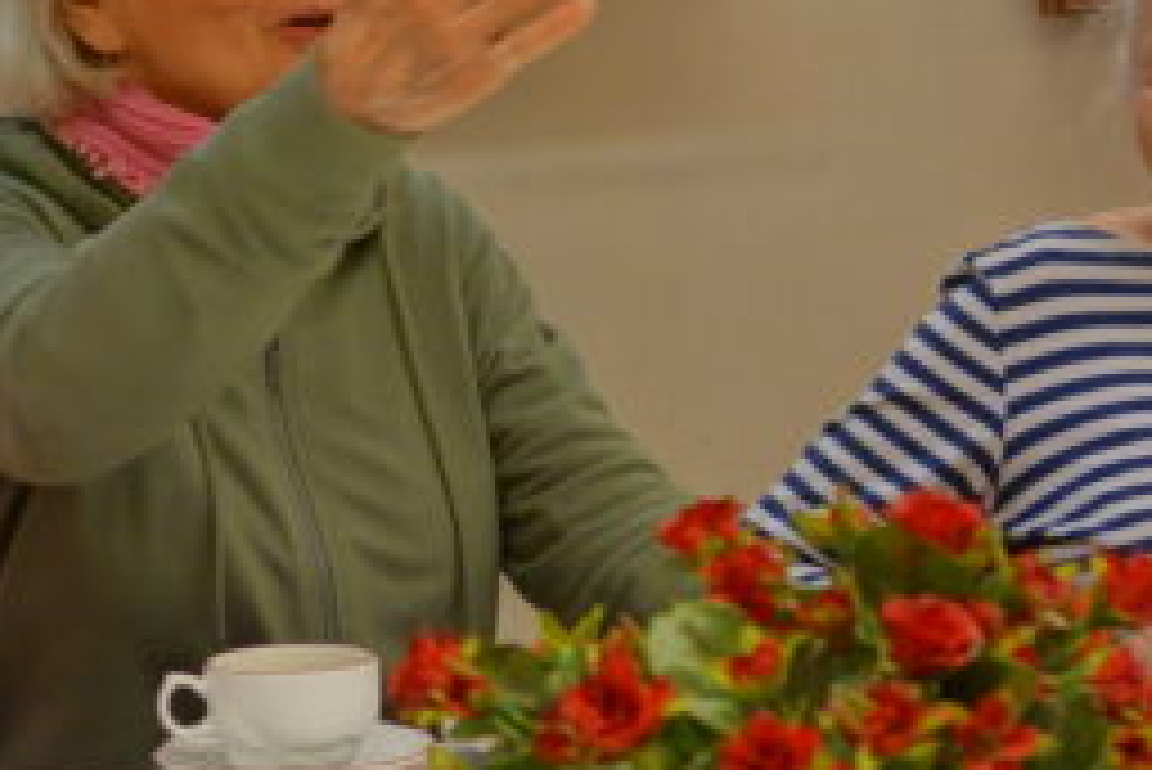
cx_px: 99
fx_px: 3746
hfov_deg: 17.2
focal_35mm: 117
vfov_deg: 11.7
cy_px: 459
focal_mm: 14.57
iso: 125
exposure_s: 1/40
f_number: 2.8
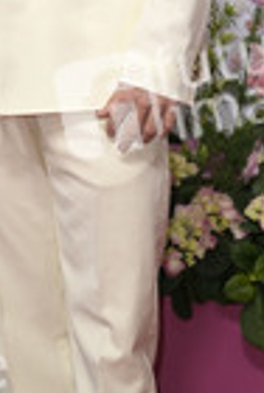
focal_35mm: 242
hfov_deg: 5.7
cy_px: -48
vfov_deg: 8.4
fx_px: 2649
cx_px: -56
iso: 640
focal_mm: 85
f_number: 5
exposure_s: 1/250
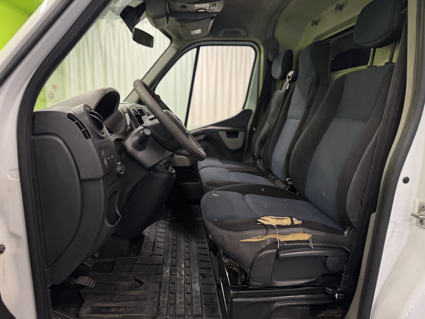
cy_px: 160
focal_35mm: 24
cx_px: 212
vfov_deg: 56.8
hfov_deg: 71.6
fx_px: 295
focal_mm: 6.76
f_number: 1.78
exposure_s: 1/100
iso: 100
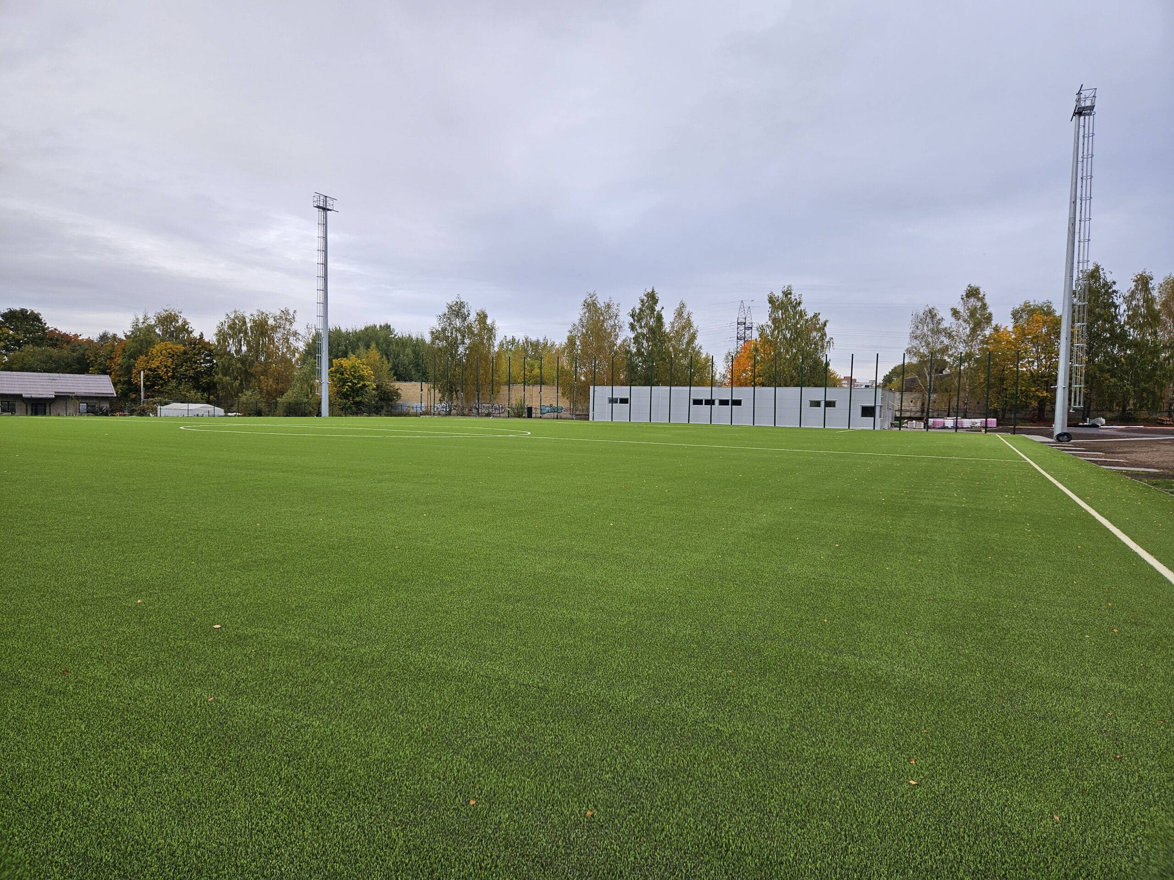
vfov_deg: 58.9
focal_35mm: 23
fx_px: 780
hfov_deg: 73.9
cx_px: 587
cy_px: 440
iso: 25
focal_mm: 5.4
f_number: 1.8
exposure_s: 1/180
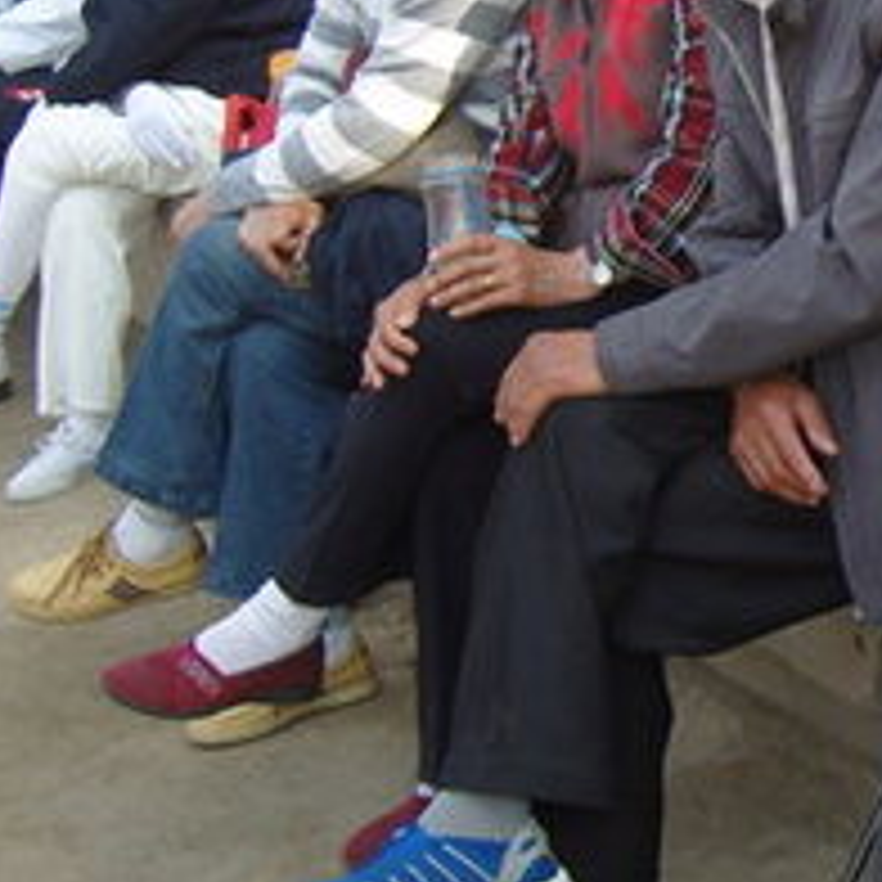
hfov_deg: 17.4
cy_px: 315
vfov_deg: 18.8
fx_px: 2652
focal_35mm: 92
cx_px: 1228
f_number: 2.8
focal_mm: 7.3
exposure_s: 1/400
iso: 100
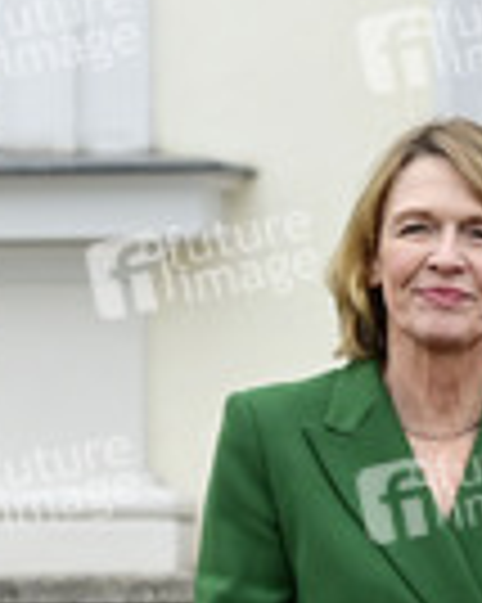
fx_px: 7034
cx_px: 984
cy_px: 603
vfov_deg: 4.9
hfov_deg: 3.9
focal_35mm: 394
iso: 1600
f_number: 6.3
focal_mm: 125
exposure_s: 1/250
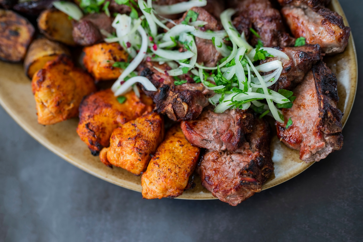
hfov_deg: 39.6
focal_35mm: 50
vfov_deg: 27.0
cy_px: 121
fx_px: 504
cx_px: 182
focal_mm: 50
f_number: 2.5
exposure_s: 1/125
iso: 250
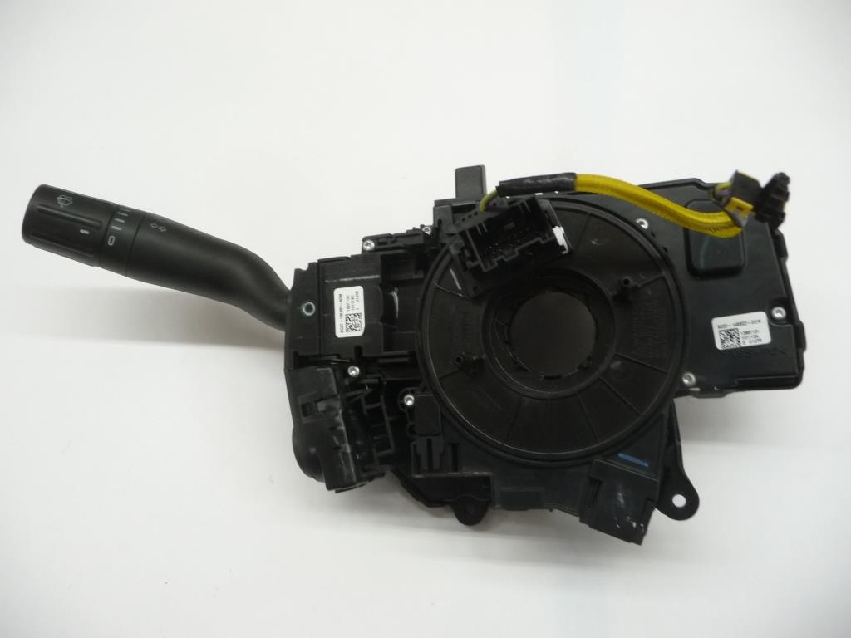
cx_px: 426
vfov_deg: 49.7
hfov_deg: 63.4
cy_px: 319
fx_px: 688
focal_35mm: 28
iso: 250
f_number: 3.3
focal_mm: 4.7
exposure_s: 1/30
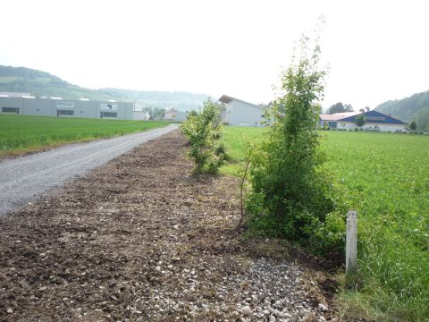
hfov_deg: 56.8
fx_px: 397
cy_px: 161
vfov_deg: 44.2
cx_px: 214
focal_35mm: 32
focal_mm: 5.2
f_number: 4
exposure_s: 1/400
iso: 100
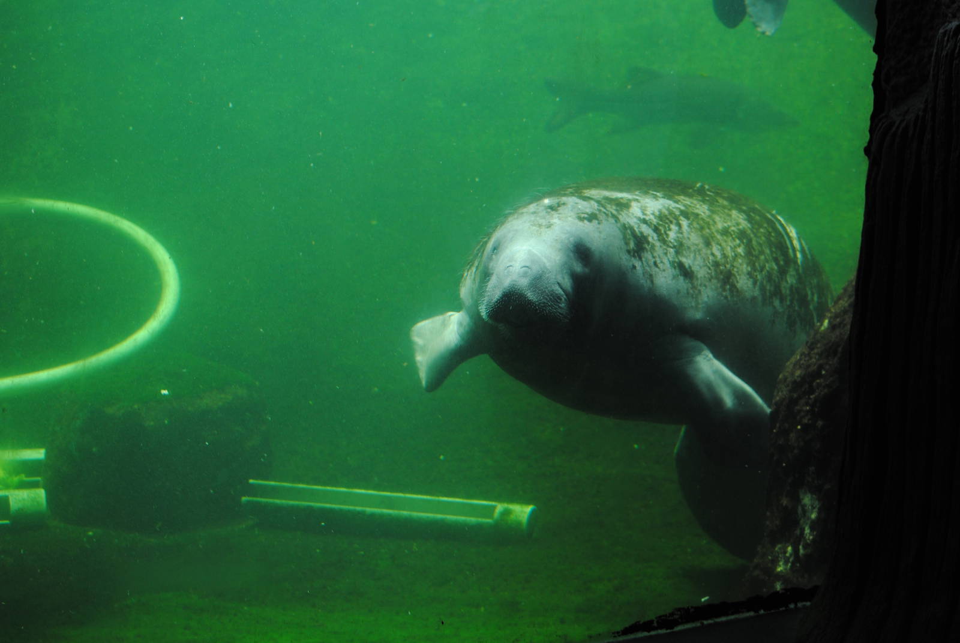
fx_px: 2203
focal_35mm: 82
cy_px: 322
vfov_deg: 16.6
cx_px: 480
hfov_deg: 24.6
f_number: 4.5
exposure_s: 1/50
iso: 200
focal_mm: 55
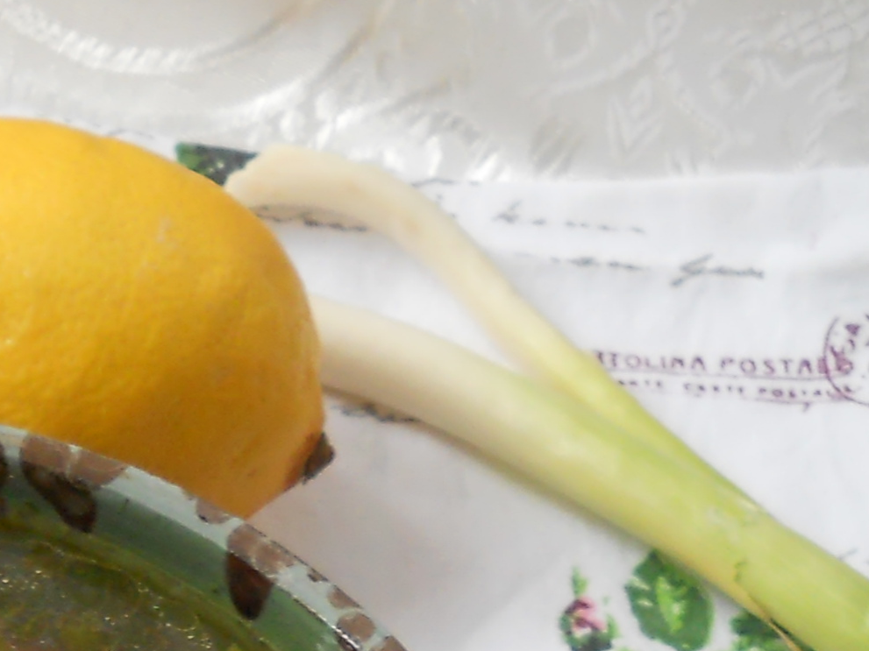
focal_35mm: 135
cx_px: -287
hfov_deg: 14.0
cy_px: 886
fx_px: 3389
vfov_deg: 10.7
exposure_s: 1/30
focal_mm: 6.72
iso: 200
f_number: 3.1
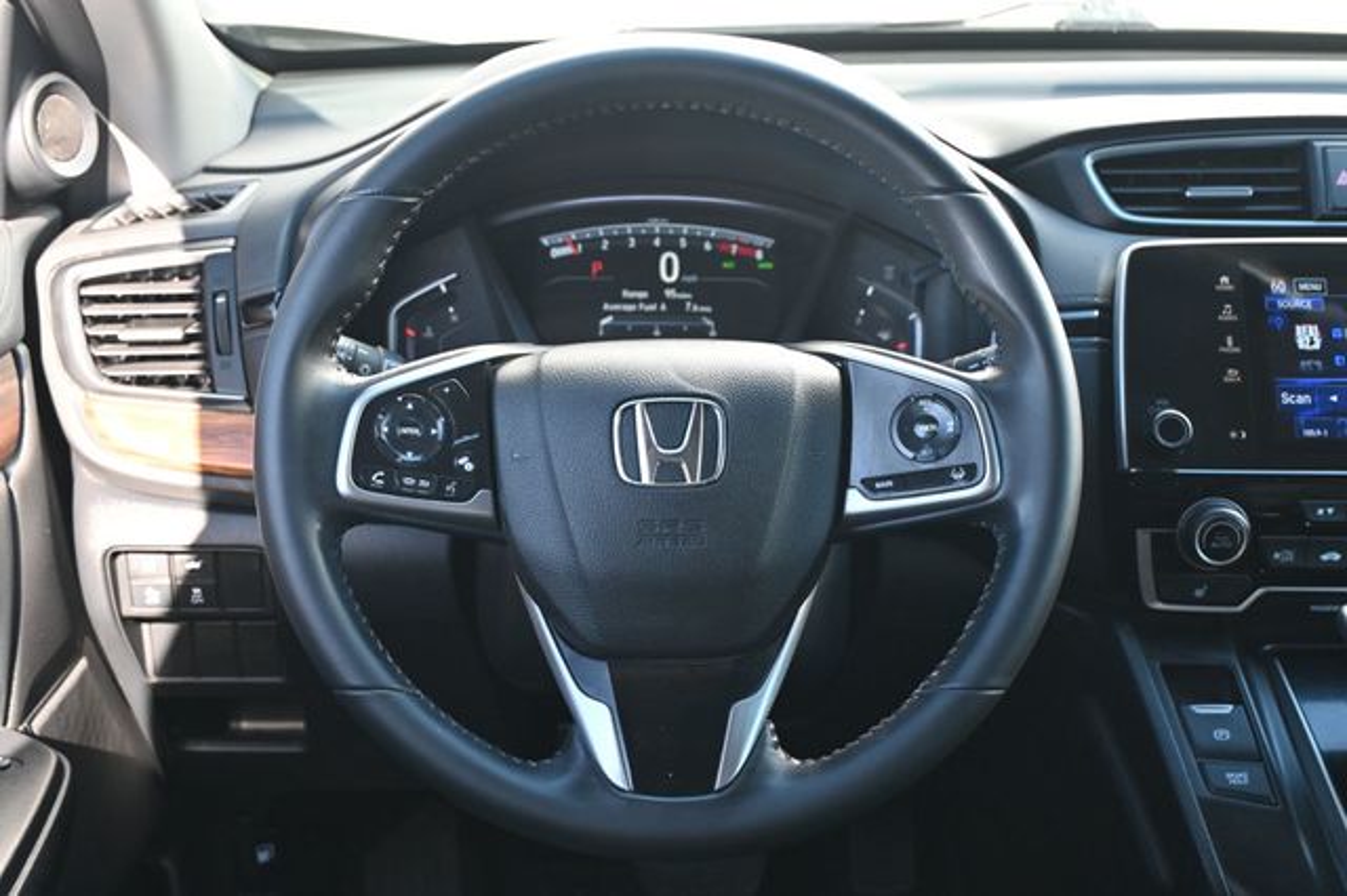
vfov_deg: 30.8
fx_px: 1627
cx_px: 674
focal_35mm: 44
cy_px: 448
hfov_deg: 45.0
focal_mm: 29
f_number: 4.8
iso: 800
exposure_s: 1/125
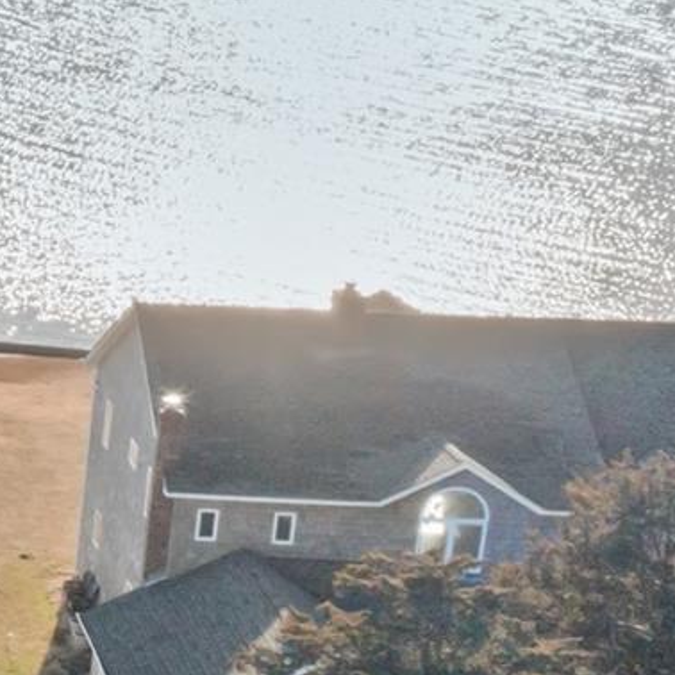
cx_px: -954
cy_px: 496
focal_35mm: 129
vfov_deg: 13.5
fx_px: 2846
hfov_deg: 11.3
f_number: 11
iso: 100
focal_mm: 10.26
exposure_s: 1/320
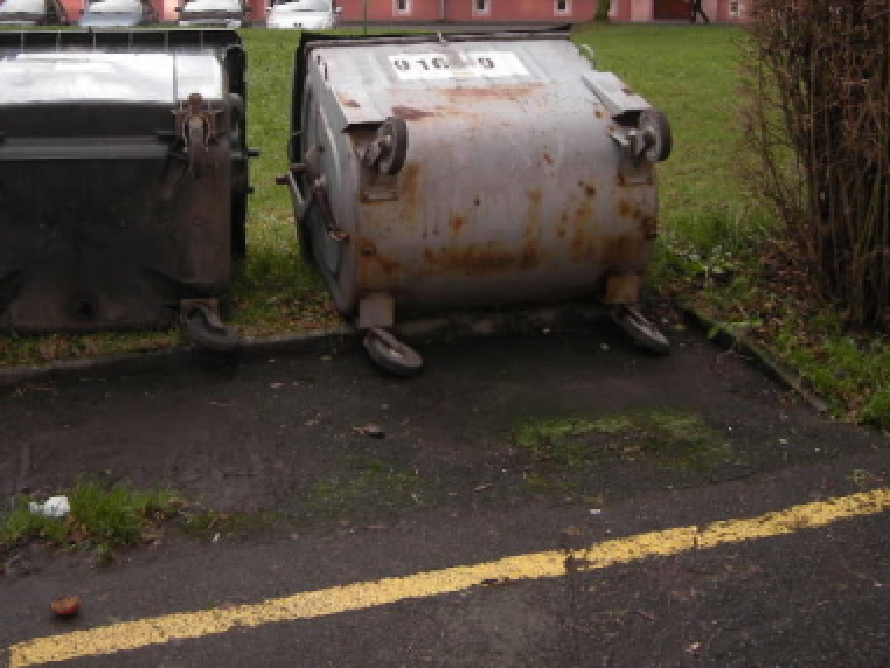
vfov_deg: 30.0
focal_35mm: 47
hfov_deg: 40.1
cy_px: 112
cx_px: 332
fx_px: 1209
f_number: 2.8
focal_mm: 4.7
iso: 64
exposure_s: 1/140
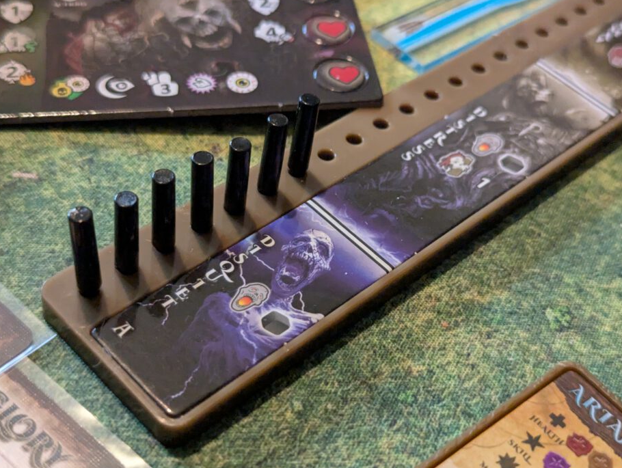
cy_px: 223
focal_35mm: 54
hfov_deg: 35.5
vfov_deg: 27.1
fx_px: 972
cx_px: 308
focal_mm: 6.81
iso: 1354
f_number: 1.85
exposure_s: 1/74.1
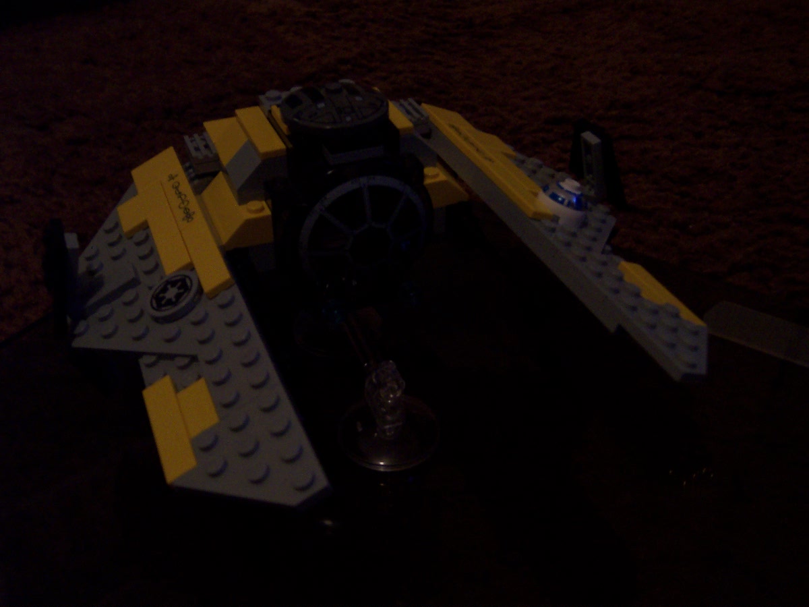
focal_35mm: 36
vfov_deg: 39.7
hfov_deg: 51.4
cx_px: 404
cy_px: 304
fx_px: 841
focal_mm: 5.6
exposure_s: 1/8
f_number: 2.8
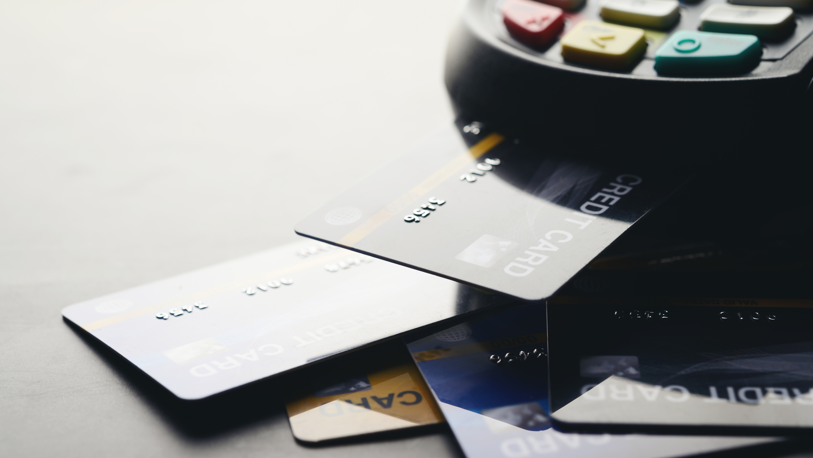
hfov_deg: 33.3
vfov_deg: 19.1
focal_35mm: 63
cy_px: 250
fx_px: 1358
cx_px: 407
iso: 100
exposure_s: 1/160
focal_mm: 60
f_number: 9
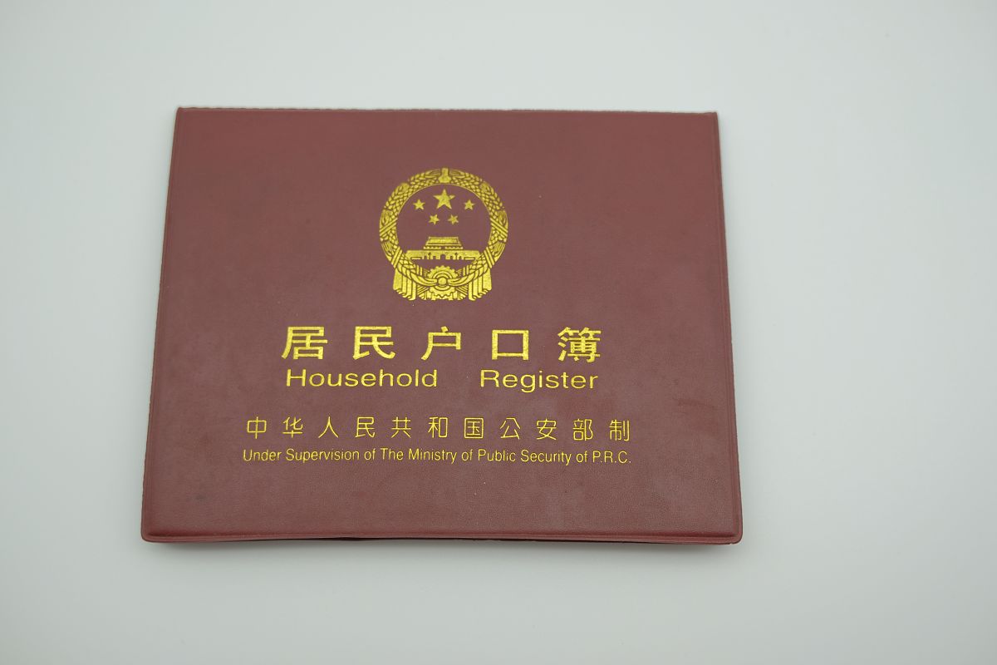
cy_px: 332
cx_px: 498
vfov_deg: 32.6
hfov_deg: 47.4
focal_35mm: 41
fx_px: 1135
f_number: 4.4
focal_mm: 27.1
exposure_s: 1/125
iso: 200
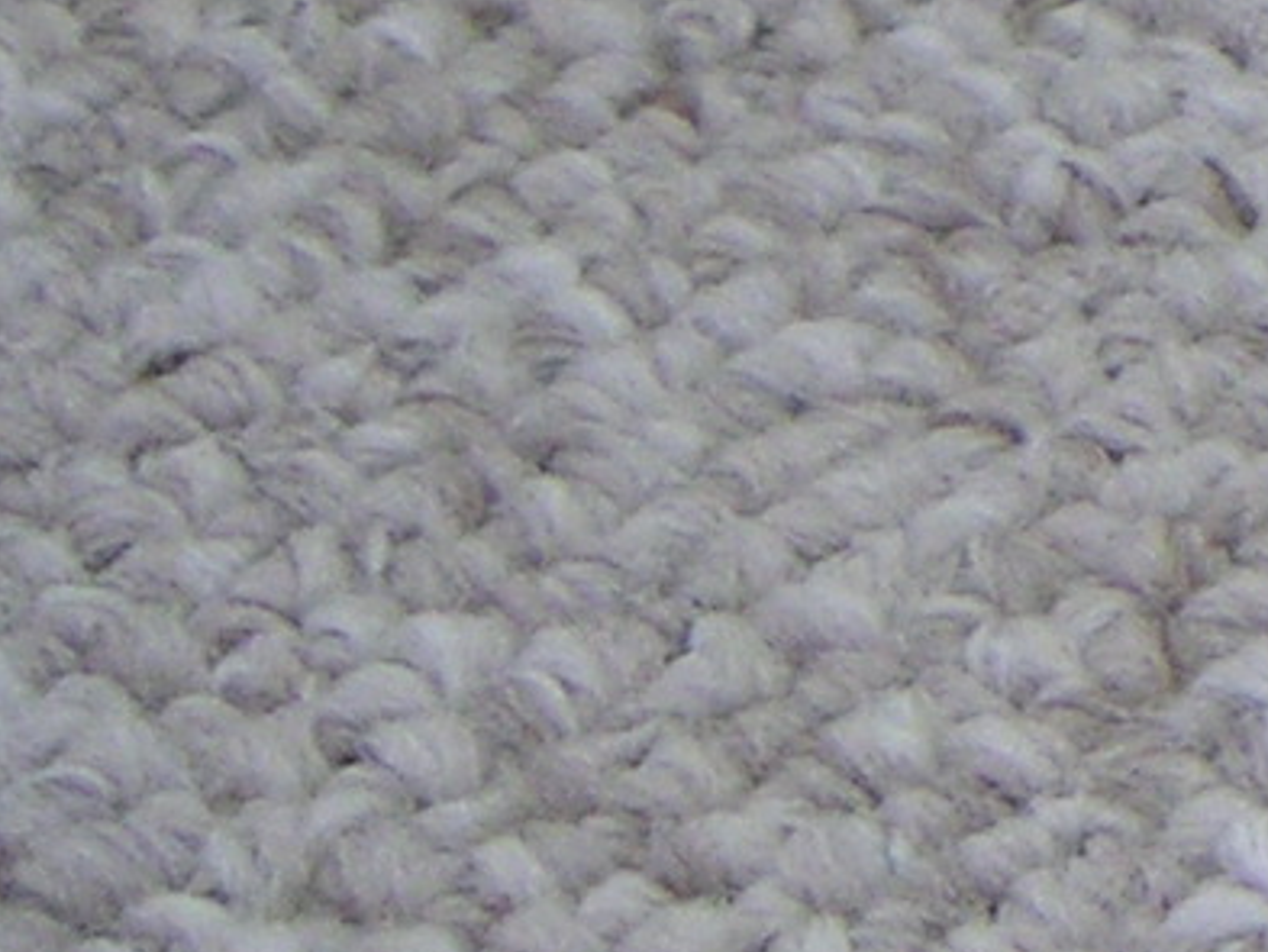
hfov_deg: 9.2
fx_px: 7255
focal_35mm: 198
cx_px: 2704
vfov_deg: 7.1
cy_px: -1375
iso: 80
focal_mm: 6
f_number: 2.8
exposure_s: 1/45
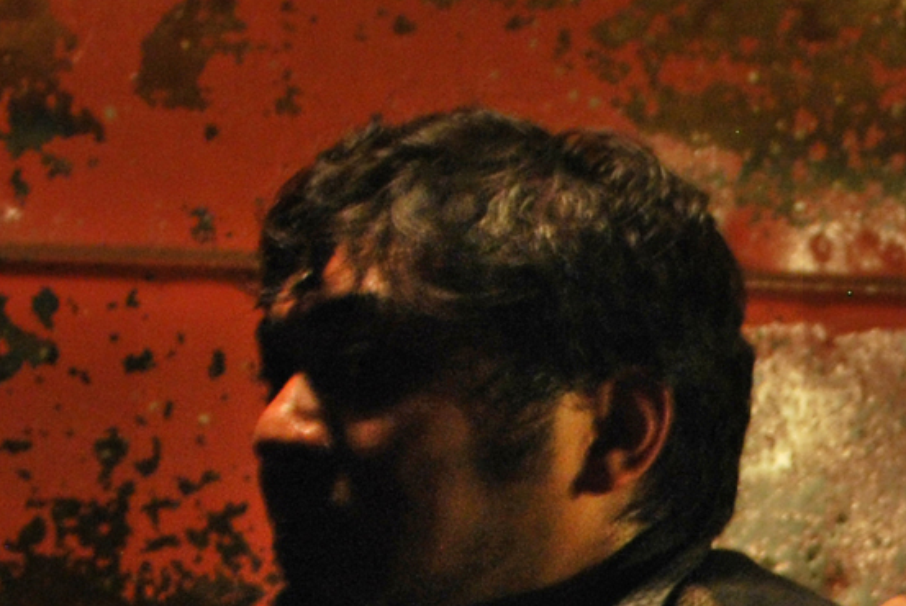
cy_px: 902
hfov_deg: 16.2
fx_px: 3074
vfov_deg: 10.9
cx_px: 1065
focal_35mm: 122
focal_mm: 18
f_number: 4.5
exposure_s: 1/13
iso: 400
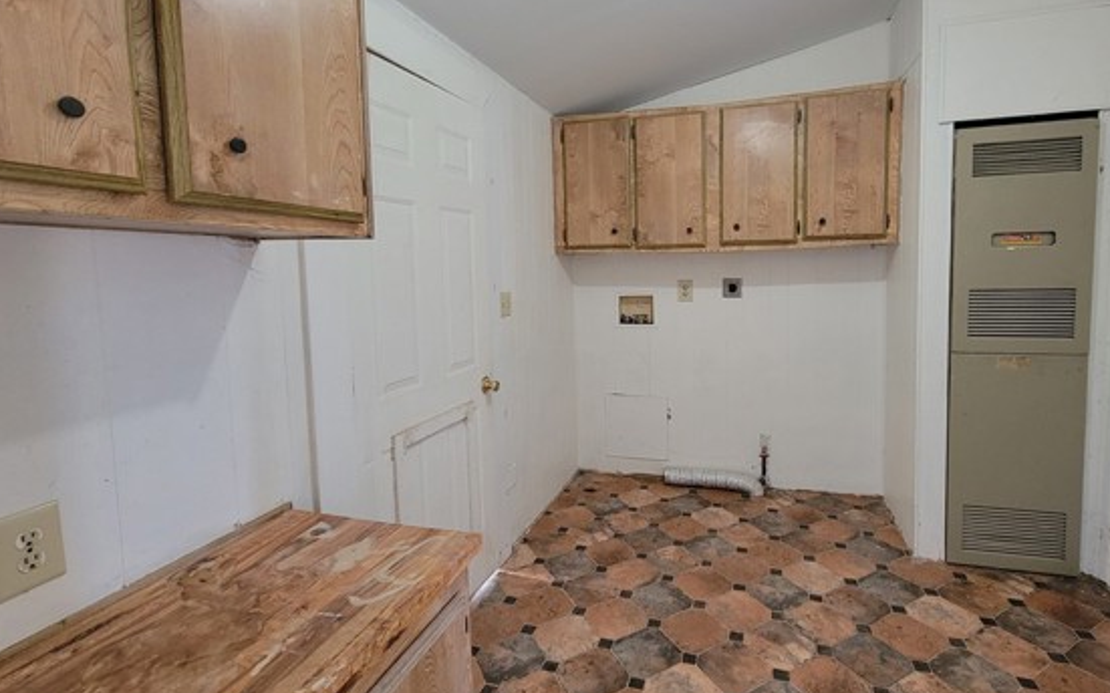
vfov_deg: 70.9
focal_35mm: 16
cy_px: 300
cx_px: 612
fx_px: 484
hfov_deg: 97.5
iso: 400
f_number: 2.2
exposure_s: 1/30
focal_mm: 2.2
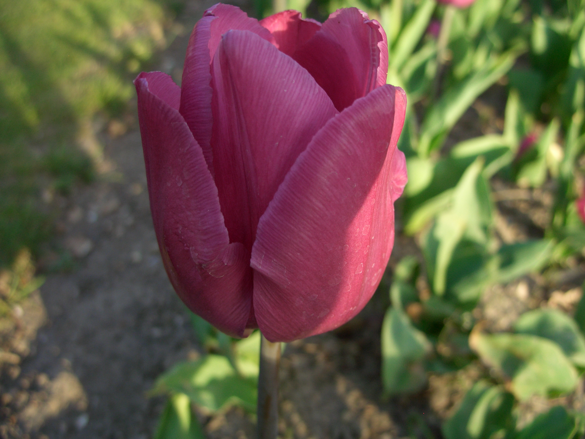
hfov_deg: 55.4
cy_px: 220
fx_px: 558
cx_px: 292
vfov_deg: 42.9
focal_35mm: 33
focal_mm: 7.1
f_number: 2.8
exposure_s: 1/250
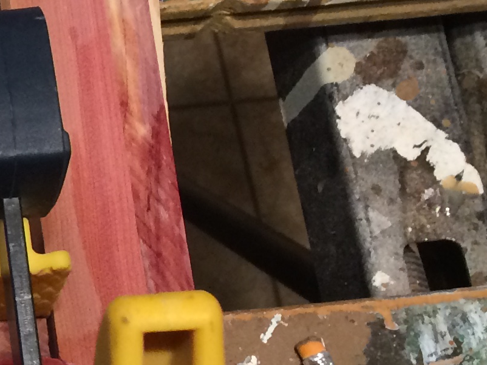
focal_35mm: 118
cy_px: 286
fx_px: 1661
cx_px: -390
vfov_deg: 12.5
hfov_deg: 14.6
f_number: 2.2
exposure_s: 1/30
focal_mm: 4.15
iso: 125
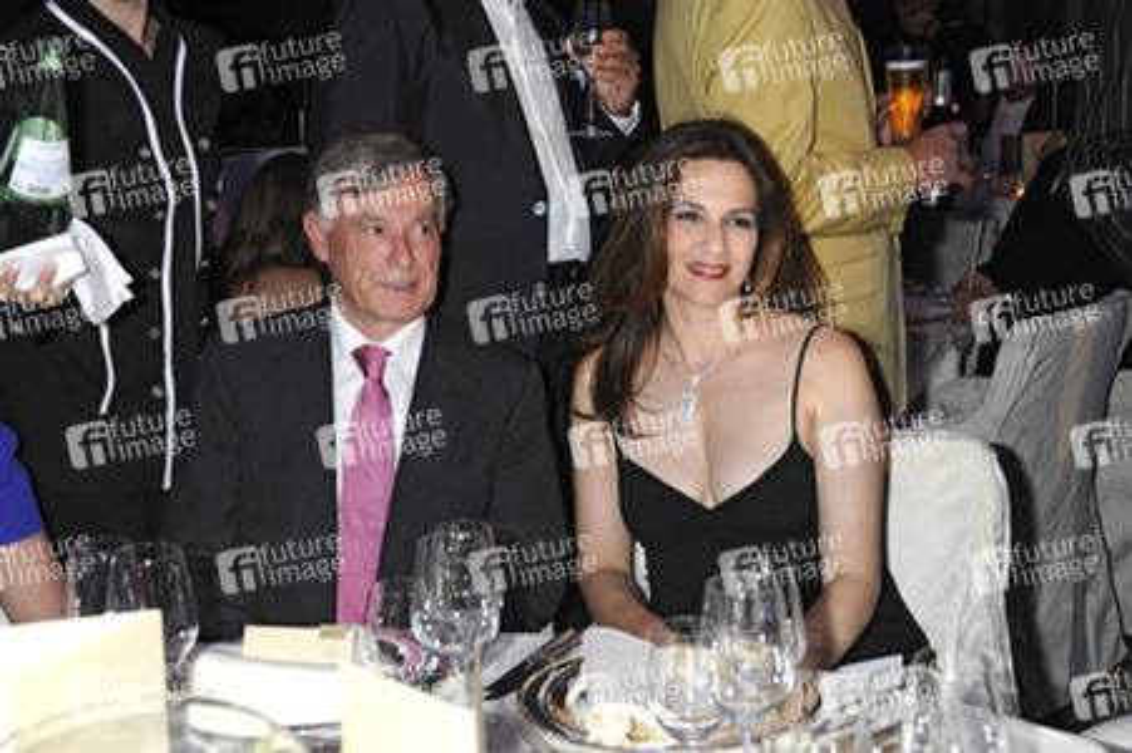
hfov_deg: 35.7
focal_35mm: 56
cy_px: 376
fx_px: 1760
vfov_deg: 24.2
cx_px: 566
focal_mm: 56
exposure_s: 1/80
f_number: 5.6
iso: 1000
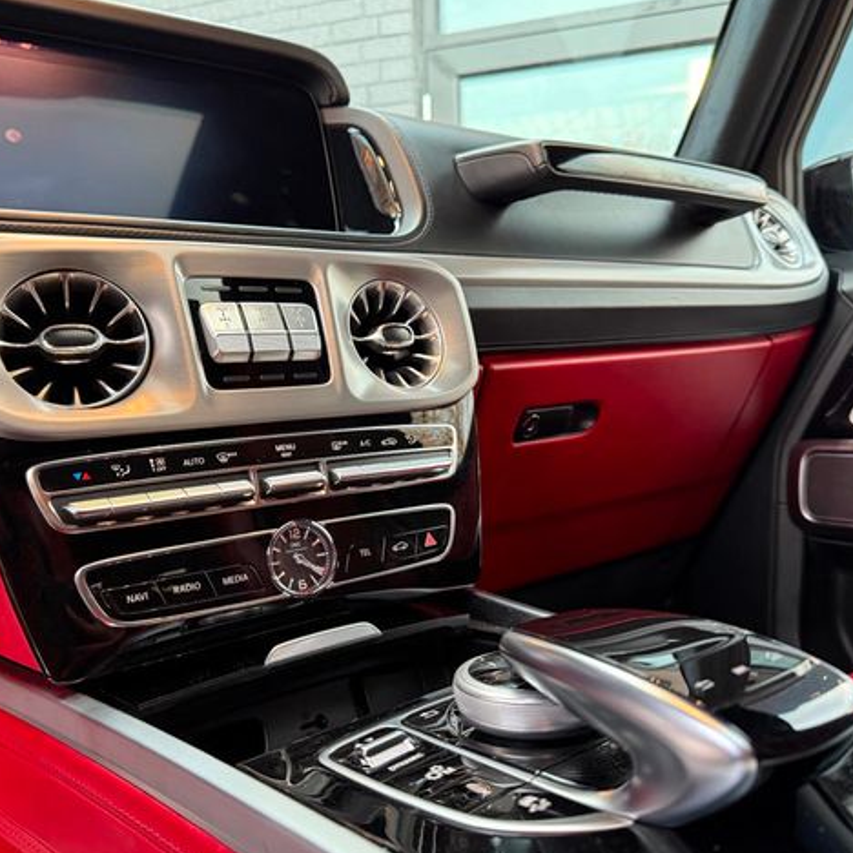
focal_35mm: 29
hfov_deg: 55.5
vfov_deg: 55.6
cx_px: 379
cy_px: 428
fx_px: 808
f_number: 1.78
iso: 400
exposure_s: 1/60
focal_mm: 6.76
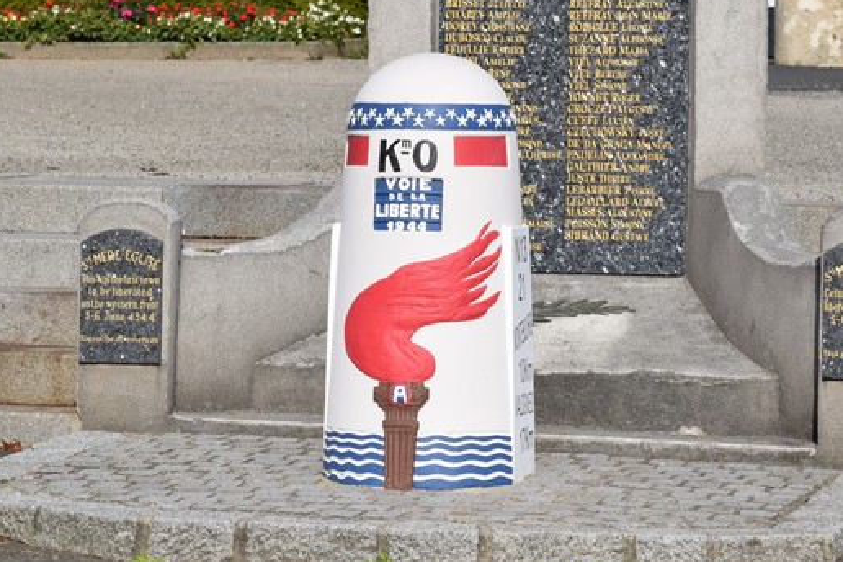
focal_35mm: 186
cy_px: 230
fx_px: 4355
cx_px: 466
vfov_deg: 7.4
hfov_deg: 11.1
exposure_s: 1/500
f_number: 11
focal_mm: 80
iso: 200
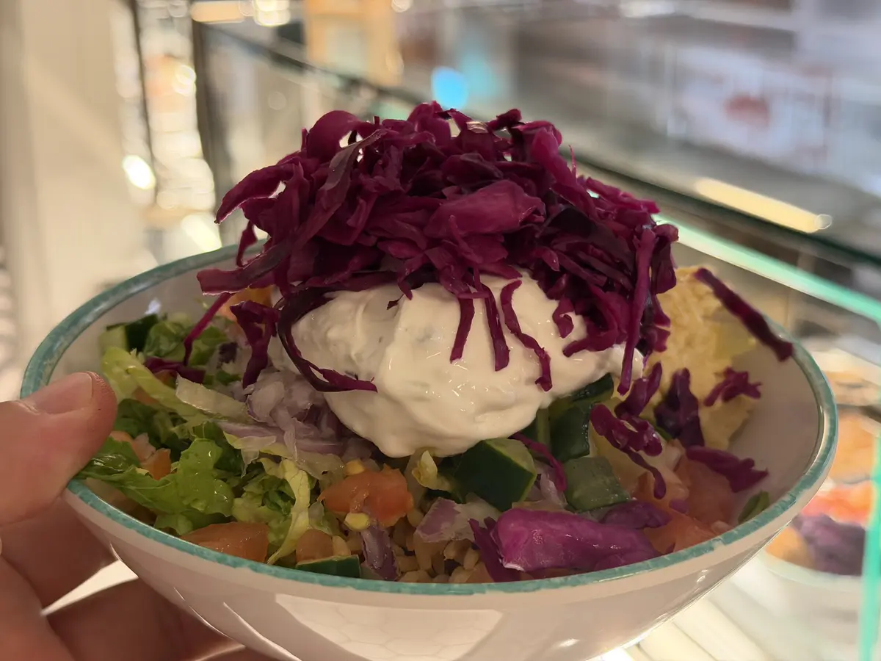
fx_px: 1222
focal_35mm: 48
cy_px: 330
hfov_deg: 39.7
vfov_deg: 30.3
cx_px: 440
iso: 320
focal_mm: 6.76
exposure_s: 1/40
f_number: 1.78
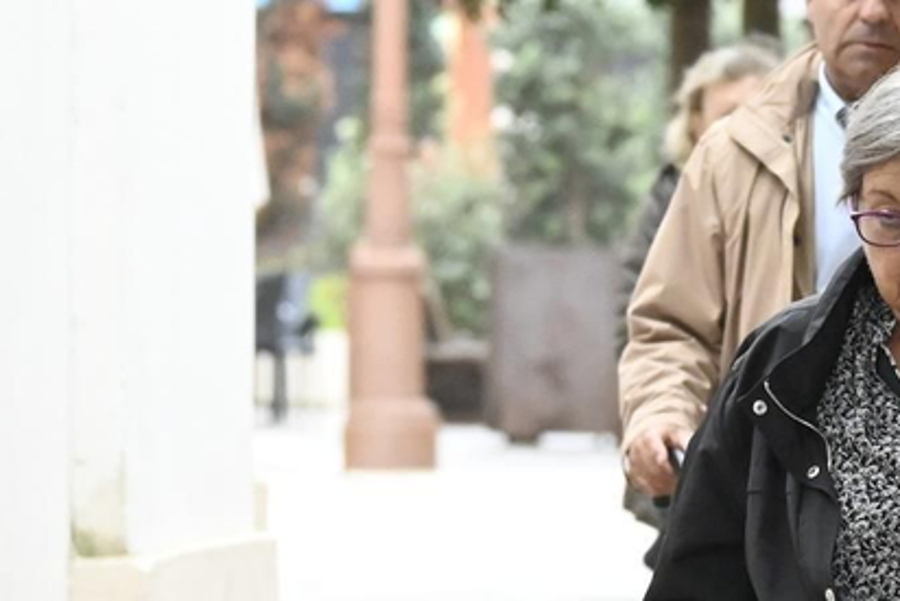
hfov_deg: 2.7
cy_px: 562
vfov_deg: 1.8
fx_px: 18931
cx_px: 832
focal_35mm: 757
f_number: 5.3
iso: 3600
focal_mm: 130
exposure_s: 1/320
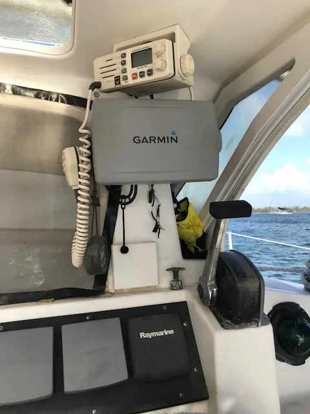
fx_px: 334
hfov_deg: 49.7
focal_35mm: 28
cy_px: 207
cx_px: 155
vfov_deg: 63.4
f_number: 1.8
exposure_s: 1/879
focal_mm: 3.99
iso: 20
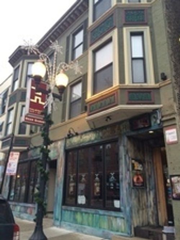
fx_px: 201
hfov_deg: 48.3
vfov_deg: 61.6
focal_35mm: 29
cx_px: 90
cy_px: 120
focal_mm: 4.15
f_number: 2.2
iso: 64
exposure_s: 1/120
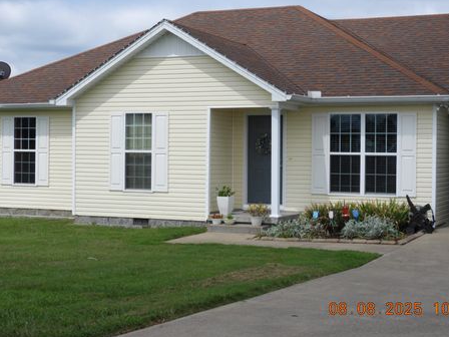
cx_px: 250
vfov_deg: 21.9
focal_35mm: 67
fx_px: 869
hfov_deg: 28.9
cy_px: 160
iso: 100
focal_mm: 10.7
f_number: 4.2
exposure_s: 1/1000
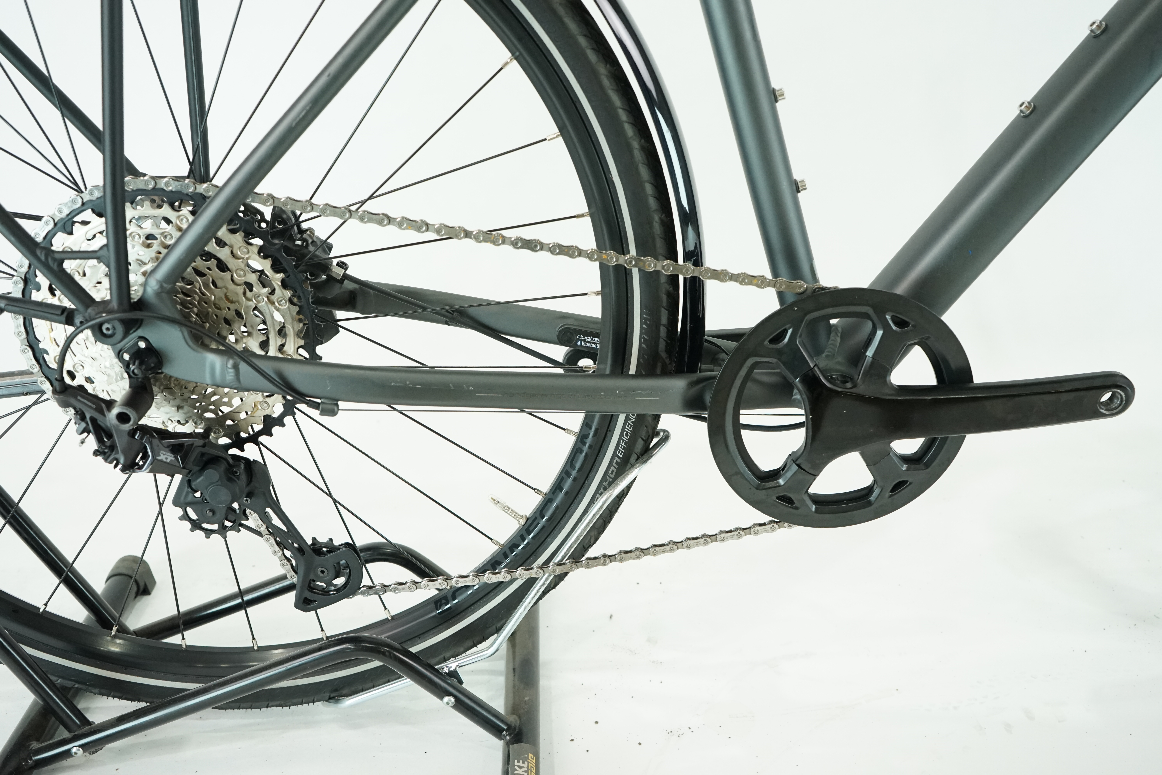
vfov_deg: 41.1
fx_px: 1033
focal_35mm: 32
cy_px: 388
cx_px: 581
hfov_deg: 58.7
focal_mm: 32
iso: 2500
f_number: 5.6
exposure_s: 1/200
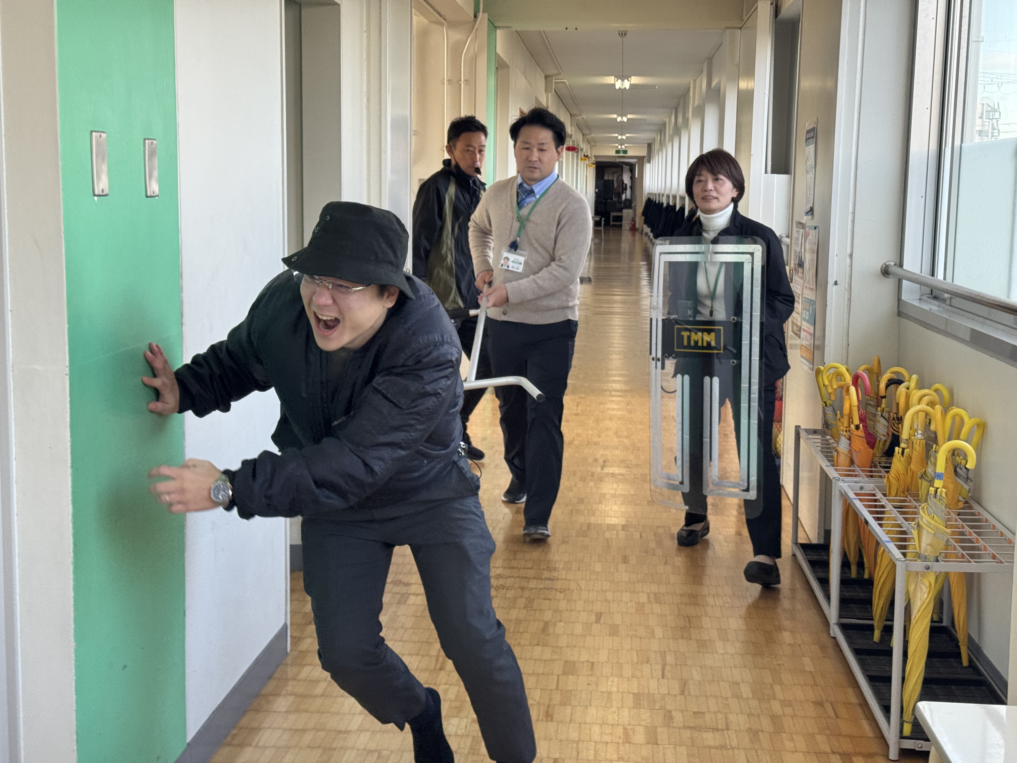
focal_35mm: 48
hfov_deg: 39.7
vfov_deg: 30.3
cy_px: 382
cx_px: 508
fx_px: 1410
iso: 64
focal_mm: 6.76
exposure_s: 1/121
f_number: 1.78
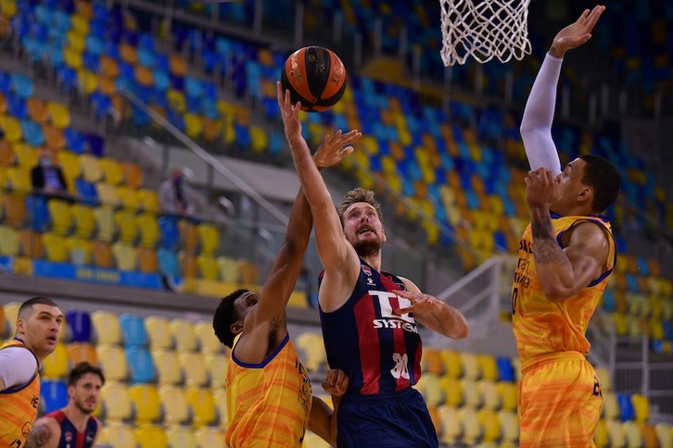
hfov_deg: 15.8
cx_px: 336
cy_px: 224
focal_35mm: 130
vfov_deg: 10.5
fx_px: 2430
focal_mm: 130
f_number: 3.2
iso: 1250
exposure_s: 1/800
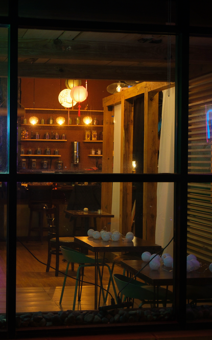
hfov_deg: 18.8
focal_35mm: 69
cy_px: 170
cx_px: 75
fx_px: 639
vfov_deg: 29.8
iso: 400
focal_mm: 30
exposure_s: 1/18
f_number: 2.8
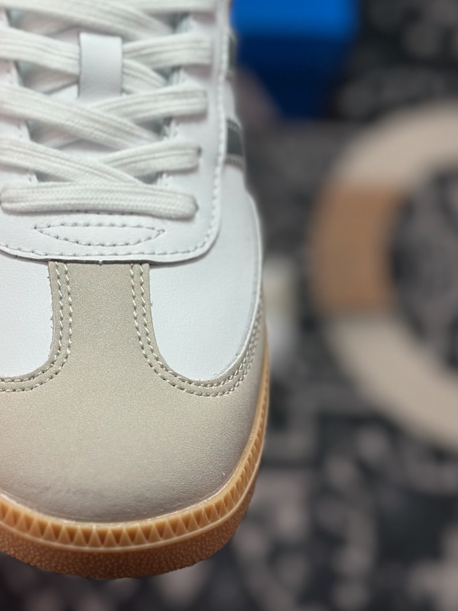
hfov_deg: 17.2
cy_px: 135
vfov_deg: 22.8
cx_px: 66
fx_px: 1500
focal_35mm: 85
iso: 80
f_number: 1.78
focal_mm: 6.86
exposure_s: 1/1815
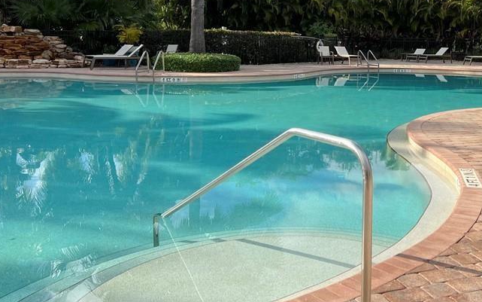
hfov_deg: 43.9
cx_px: 356
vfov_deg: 28.6
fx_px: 578
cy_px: 62
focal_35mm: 44
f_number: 1.5
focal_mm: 5.7
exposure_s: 1/2994
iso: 50
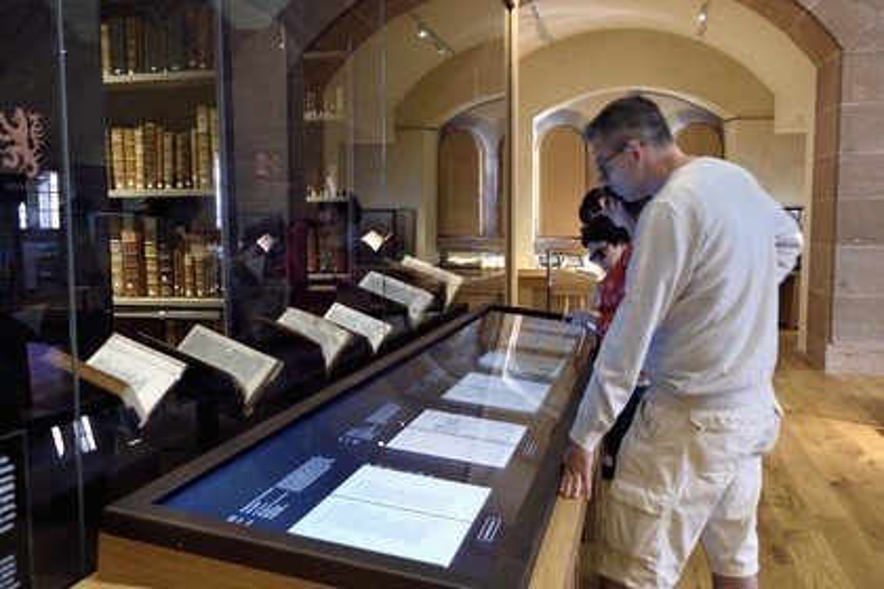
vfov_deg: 38.9
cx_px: 442
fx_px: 835
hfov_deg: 55.8
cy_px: 294
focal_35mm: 34
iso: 1600
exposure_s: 1/8
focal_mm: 34
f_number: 8
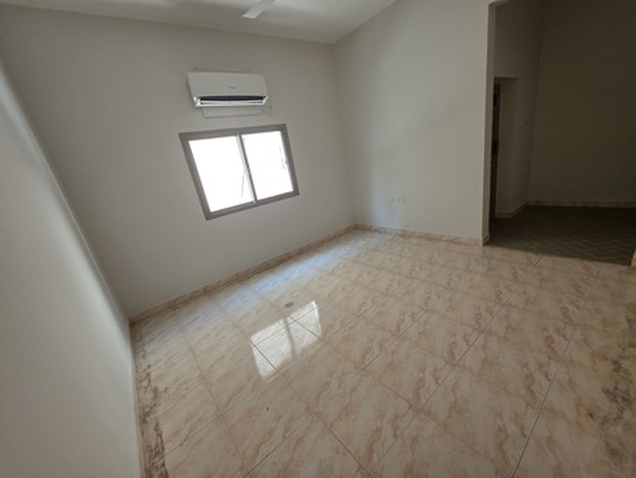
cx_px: 318
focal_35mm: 13
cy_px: 239
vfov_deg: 89.9
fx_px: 239
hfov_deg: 106.2
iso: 160
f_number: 1.9
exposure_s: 1/50
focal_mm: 2.2
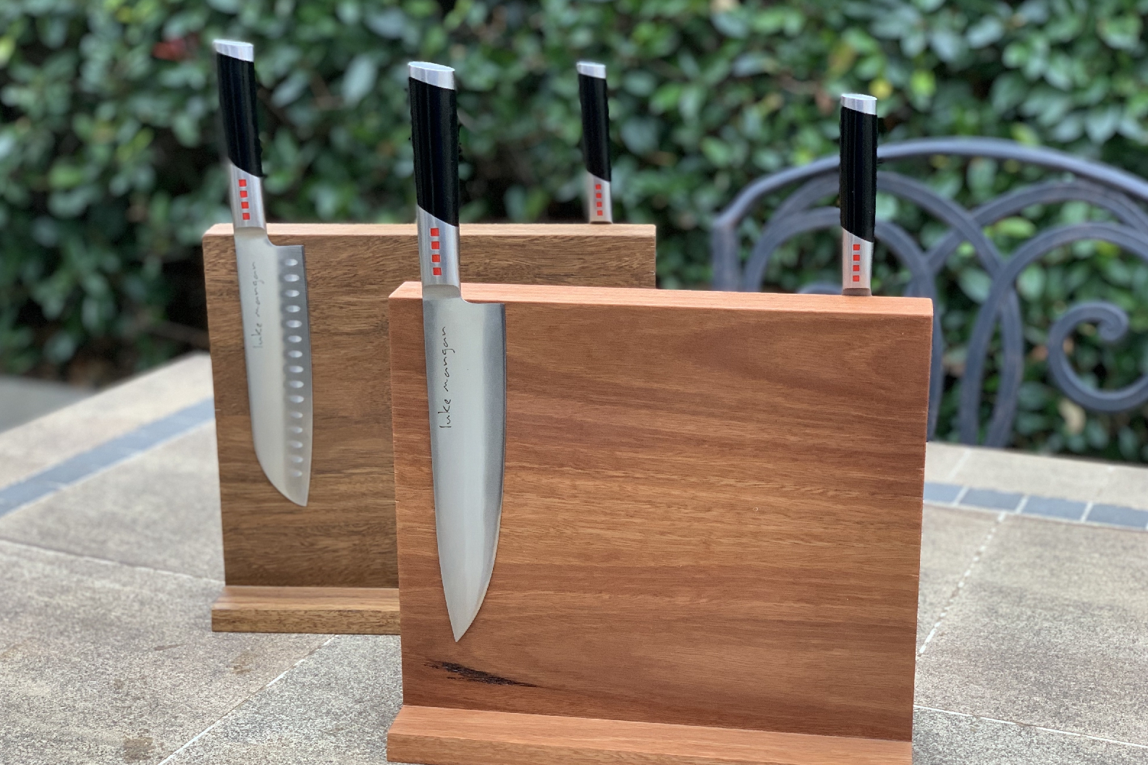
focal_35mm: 55
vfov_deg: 24.6
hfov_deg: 36.2
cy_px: 422
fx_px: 1754
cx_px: 565
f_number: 2.4
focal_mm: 6
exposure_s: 1/113
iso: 125
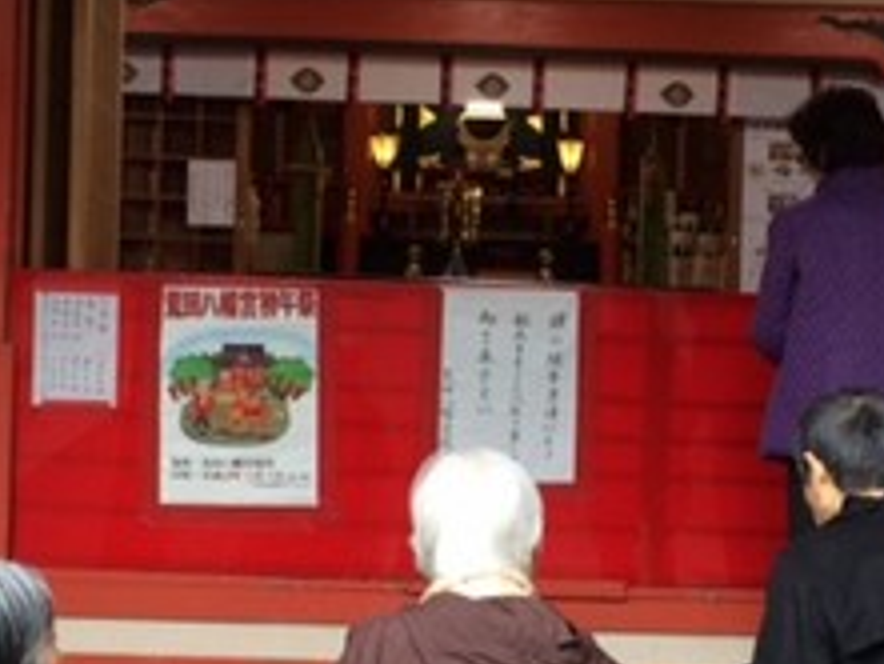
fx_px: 1840
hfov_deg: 27.0
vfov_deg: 20.5
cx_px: 510
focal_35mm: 72
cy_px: 352
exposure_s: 1/30
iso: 50
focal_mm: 4.15
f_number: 2.2
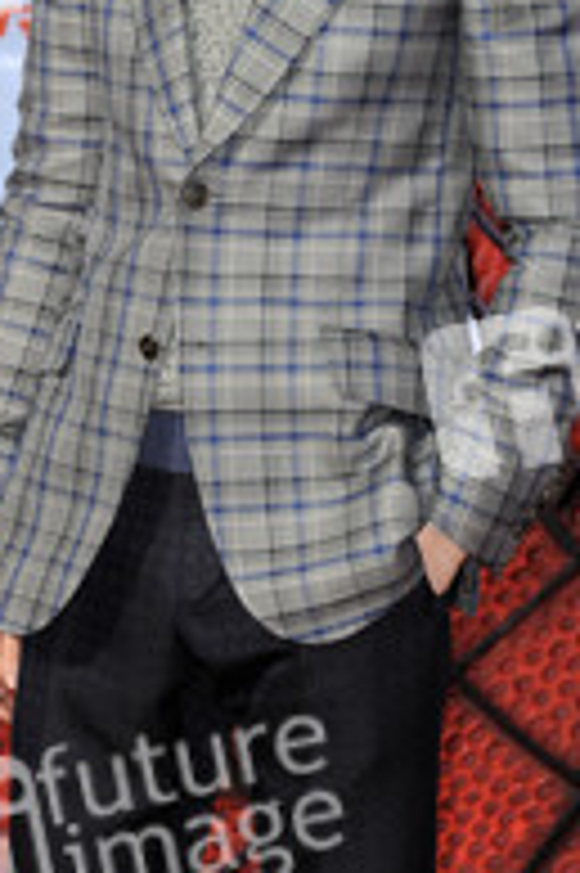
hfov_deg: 4.2
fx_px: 7989
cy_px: 148
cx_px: 243
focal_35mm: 330
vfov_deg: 6.2
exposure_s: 1/160
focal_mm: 160
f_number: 5.6
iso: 640
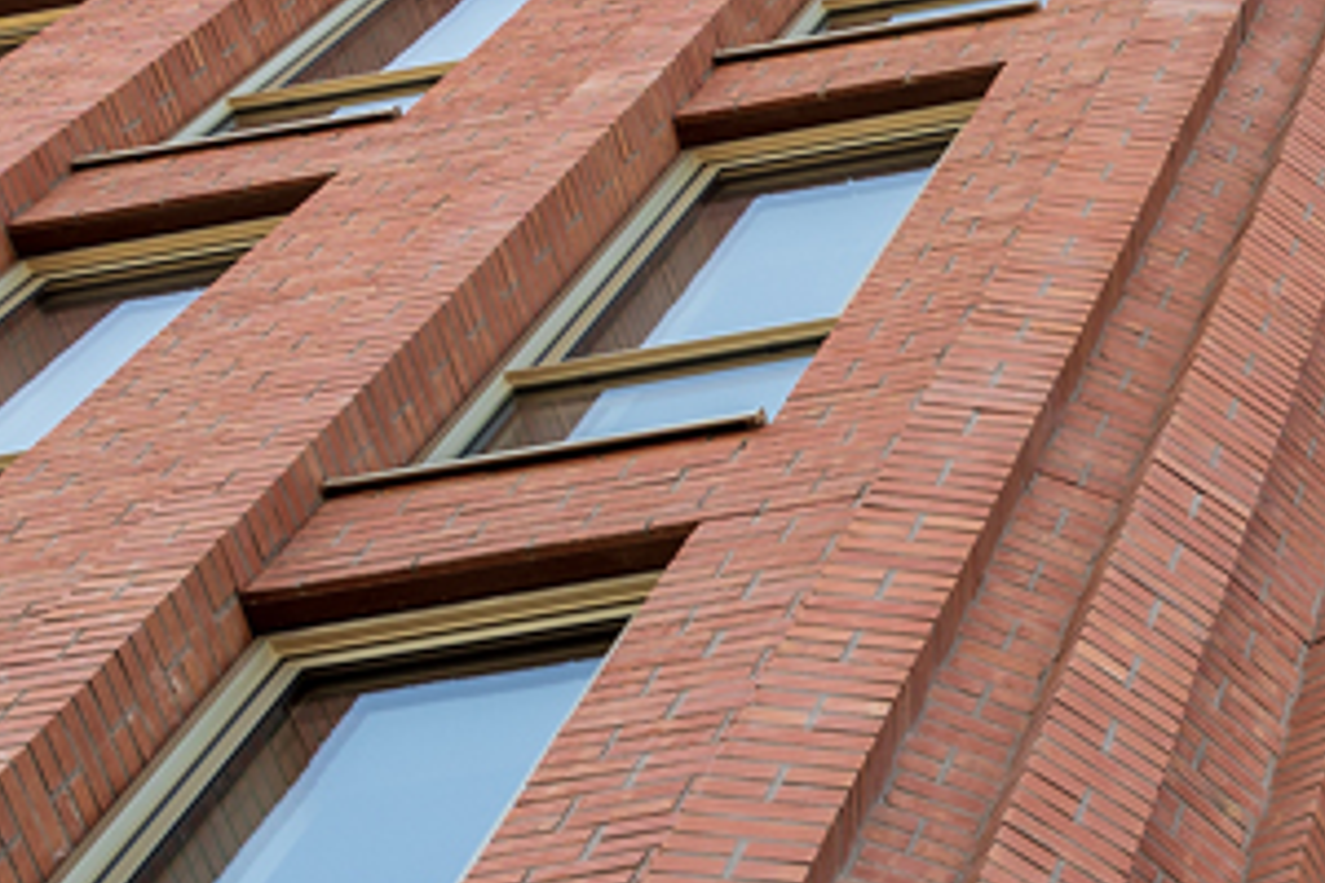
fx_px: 2944
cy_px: 784
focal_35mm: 80
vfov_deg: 16.8
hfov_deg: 23.2
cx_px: 1594
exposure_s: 1/200
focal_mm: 24
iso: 250
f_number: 6.3
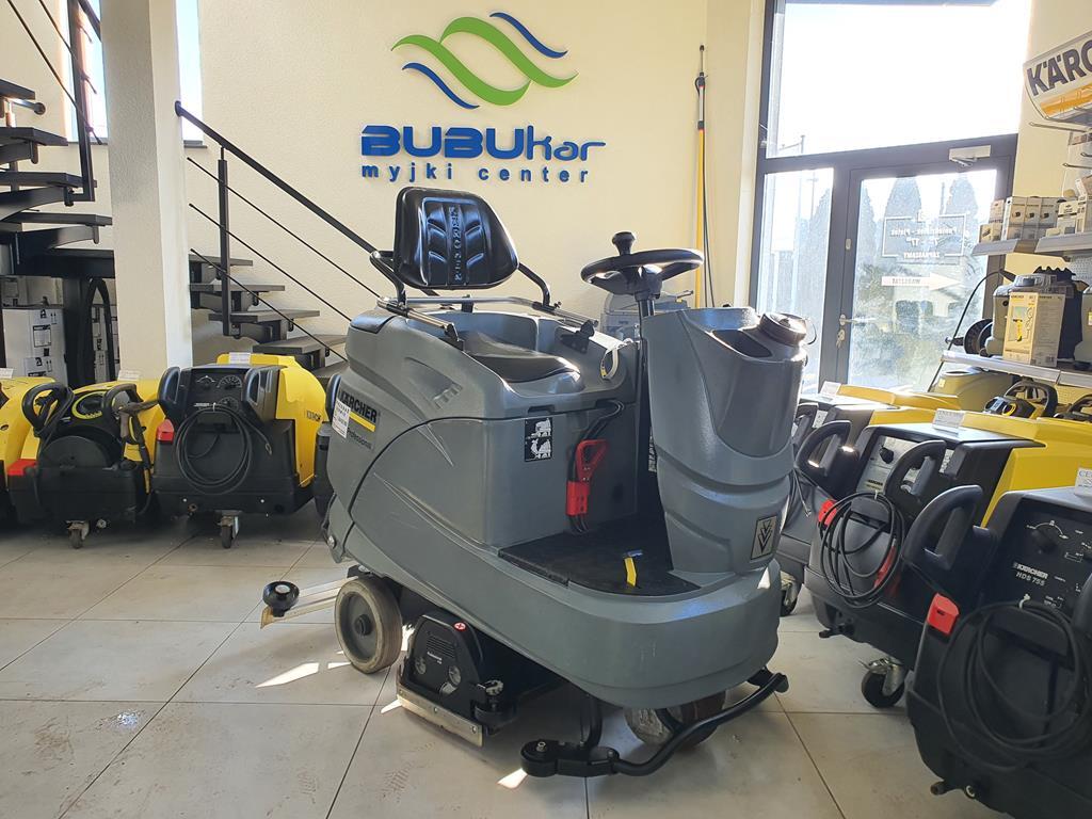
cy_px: 410
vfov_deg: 53.1
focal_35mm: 26
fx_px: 820
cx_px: 546
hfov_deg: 67.3
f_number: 2.4
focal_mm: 4.3
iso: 50
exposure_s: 1/100
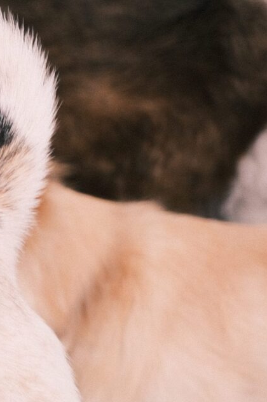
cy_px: 380
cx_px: -545
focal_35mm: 337
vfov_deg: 6.1
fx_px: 3753
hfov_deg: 3.9
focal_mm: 55
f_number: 2.8
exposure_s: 1/1250
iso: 640
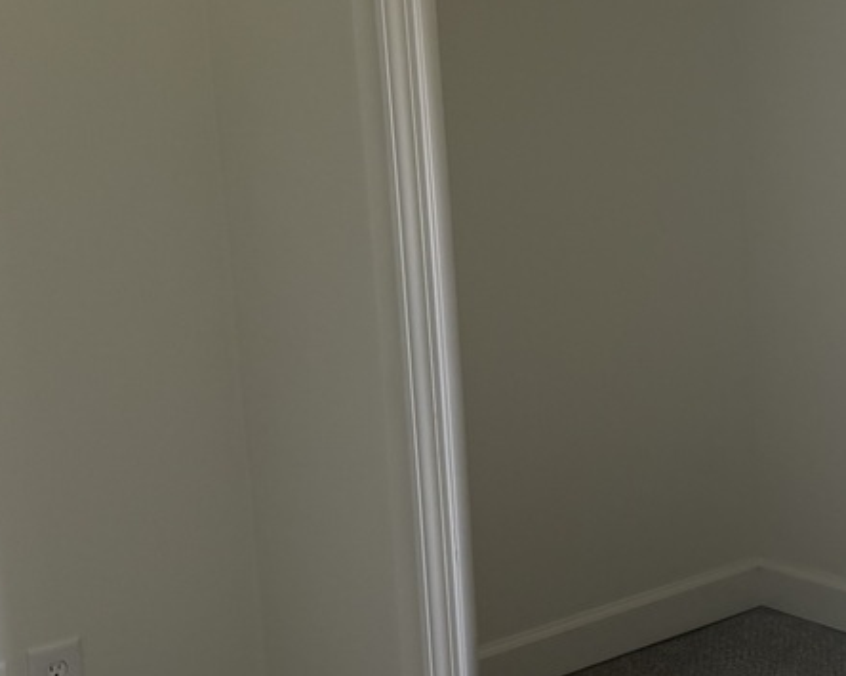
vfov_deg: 20.1
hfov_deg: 23.8
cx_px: 871
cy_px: 274
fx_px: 1902
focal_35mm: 76
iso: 100
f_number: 1.78
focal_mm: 6.76
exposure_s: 1/244
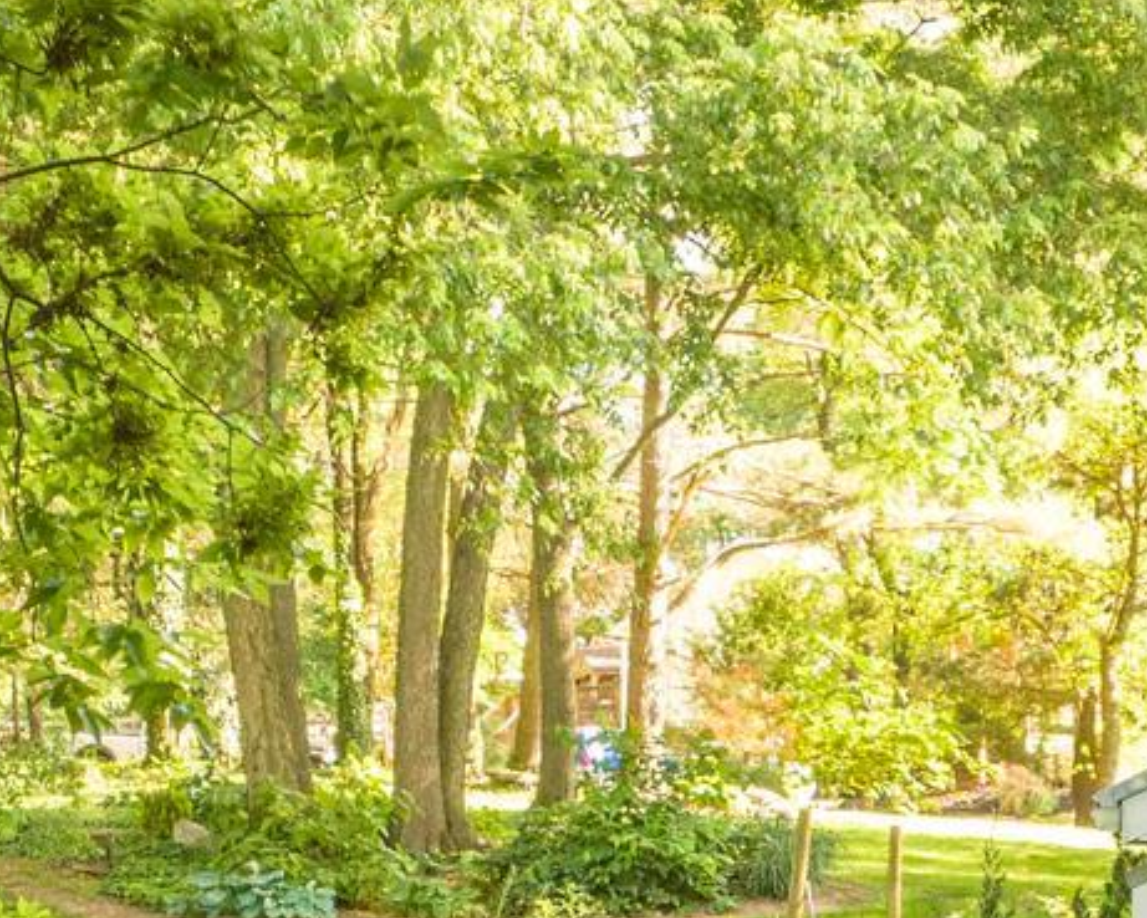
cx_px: 764
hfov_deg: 18.4
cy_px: 1521
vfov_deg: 13.6
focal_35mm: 104
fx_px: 3531
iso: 280
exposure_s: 1/15
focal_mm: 12.29
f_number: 2.8
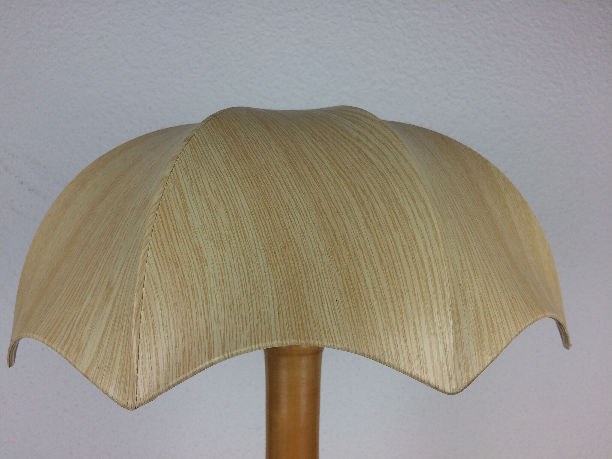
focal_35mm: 29
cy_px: 230
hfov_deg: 61.7
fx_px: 513
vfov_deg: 48.2
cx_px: 306
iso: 50
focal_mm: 4.15
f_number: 2.2
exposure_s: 1/100
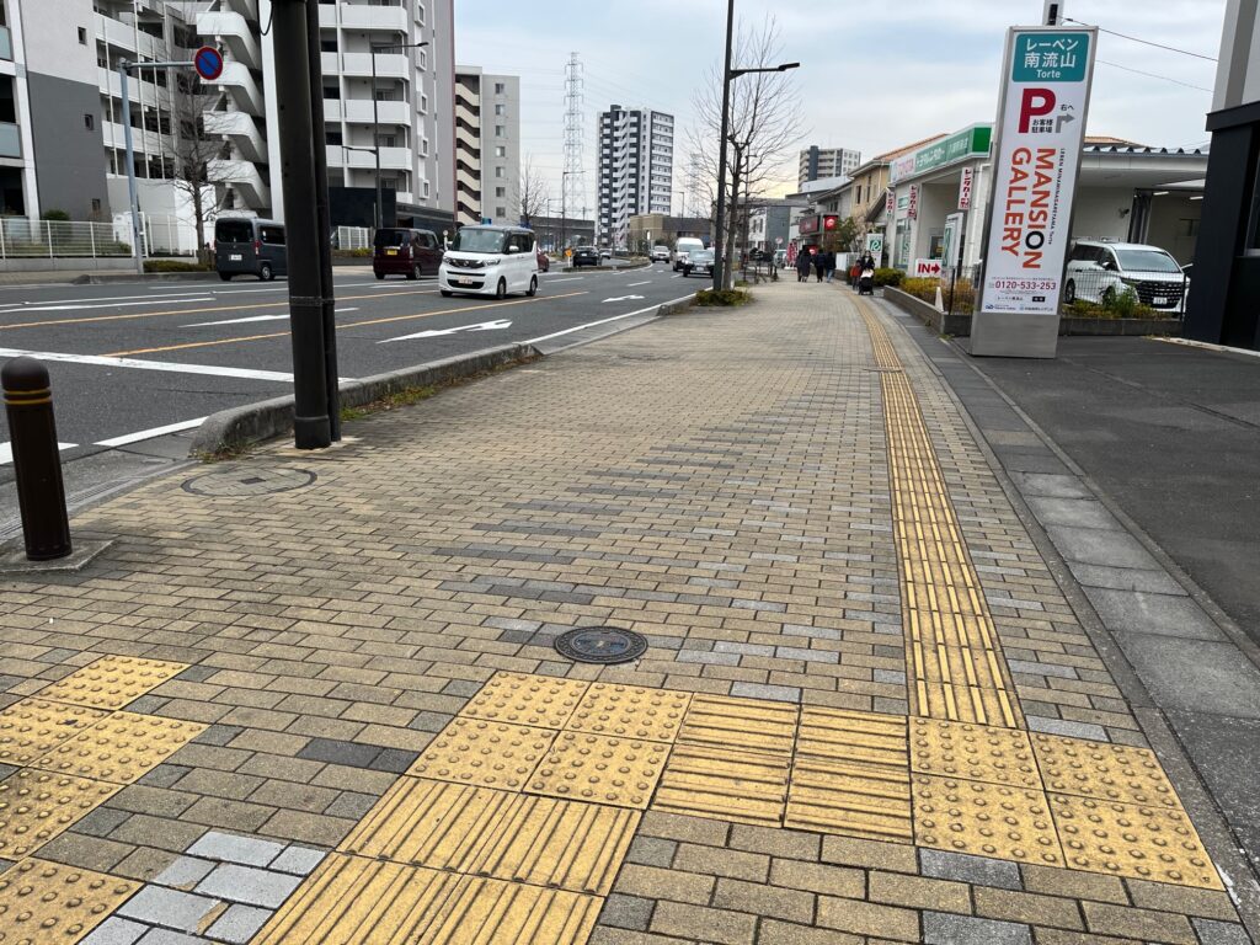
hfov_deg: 67.3
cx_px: 630
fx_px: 946
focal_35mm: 26
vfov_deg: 53.1
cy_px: 472
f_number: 1.6
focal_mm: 5.1
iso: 50
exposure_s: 1/885
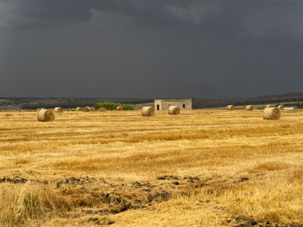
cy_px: 114
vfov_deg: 15.6
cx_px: 165
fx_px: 831
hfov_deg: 20.7
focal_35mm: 95
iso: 100
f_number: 7.1
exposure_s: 1/125
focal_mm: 87
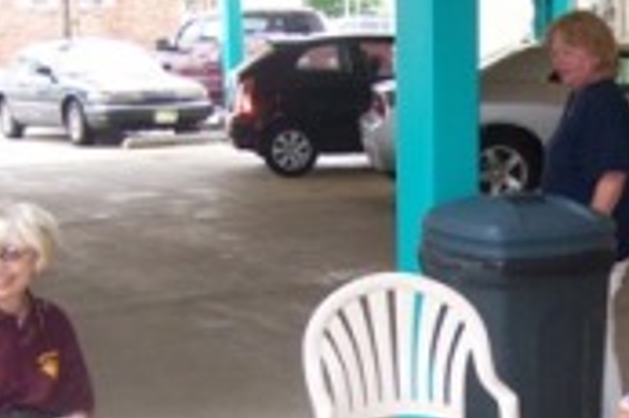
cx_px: 520
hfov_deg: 24.9
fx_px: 1396
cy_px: 391
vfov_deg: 16.8
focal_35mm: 80
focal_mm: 6.3
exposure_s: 1/80
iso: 140
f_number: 2.8
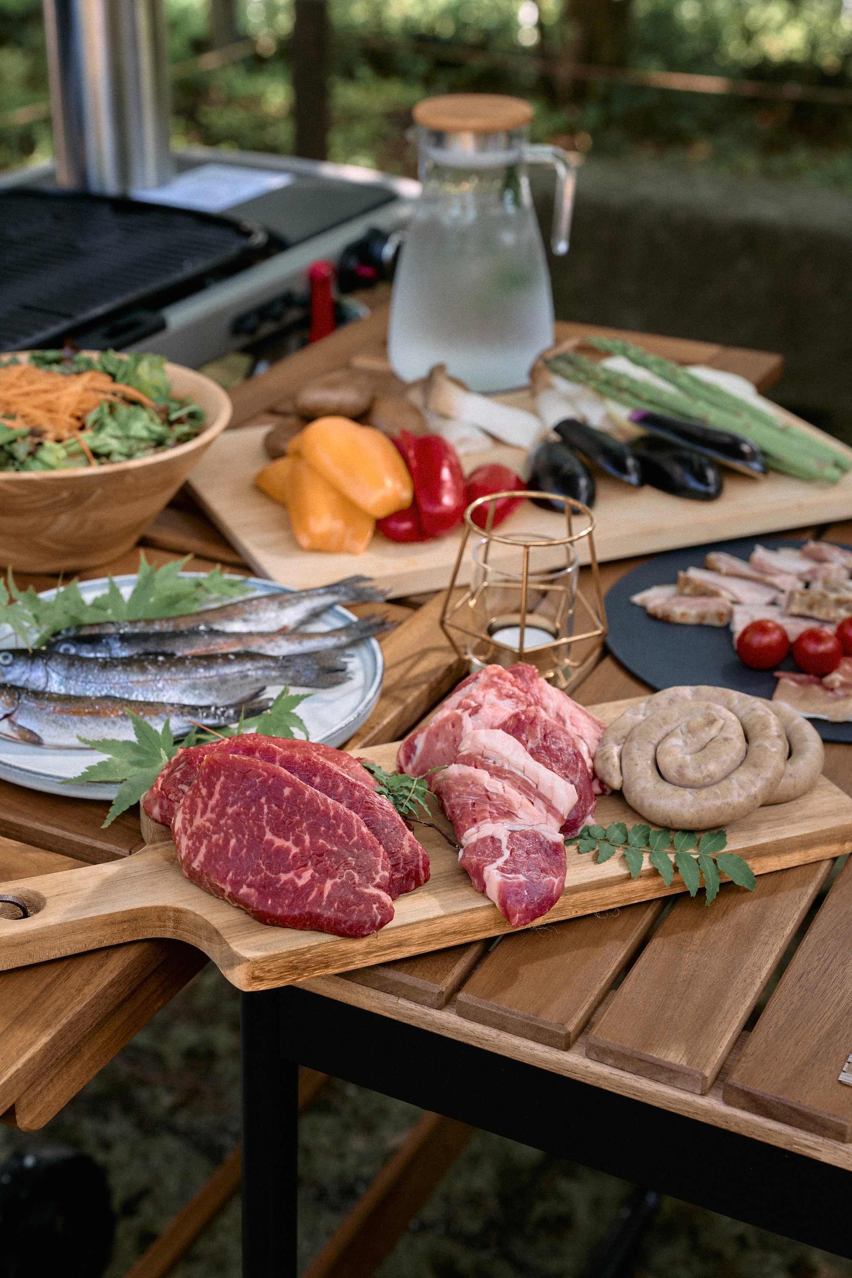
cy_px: 639
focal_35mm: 55
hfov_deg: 24.6
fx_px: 1952
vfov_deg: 36.2
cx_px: 426
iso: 160
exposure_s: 1/100
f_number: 5.6
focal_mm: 55
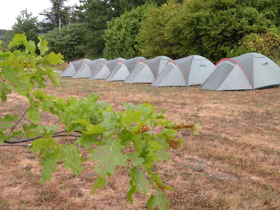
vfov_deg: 26.1
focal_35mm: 56
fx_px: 453
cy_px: 105
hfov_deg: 34.3
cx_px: 140
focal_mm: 9.8
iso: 146
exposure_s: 1/60
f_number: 3.5
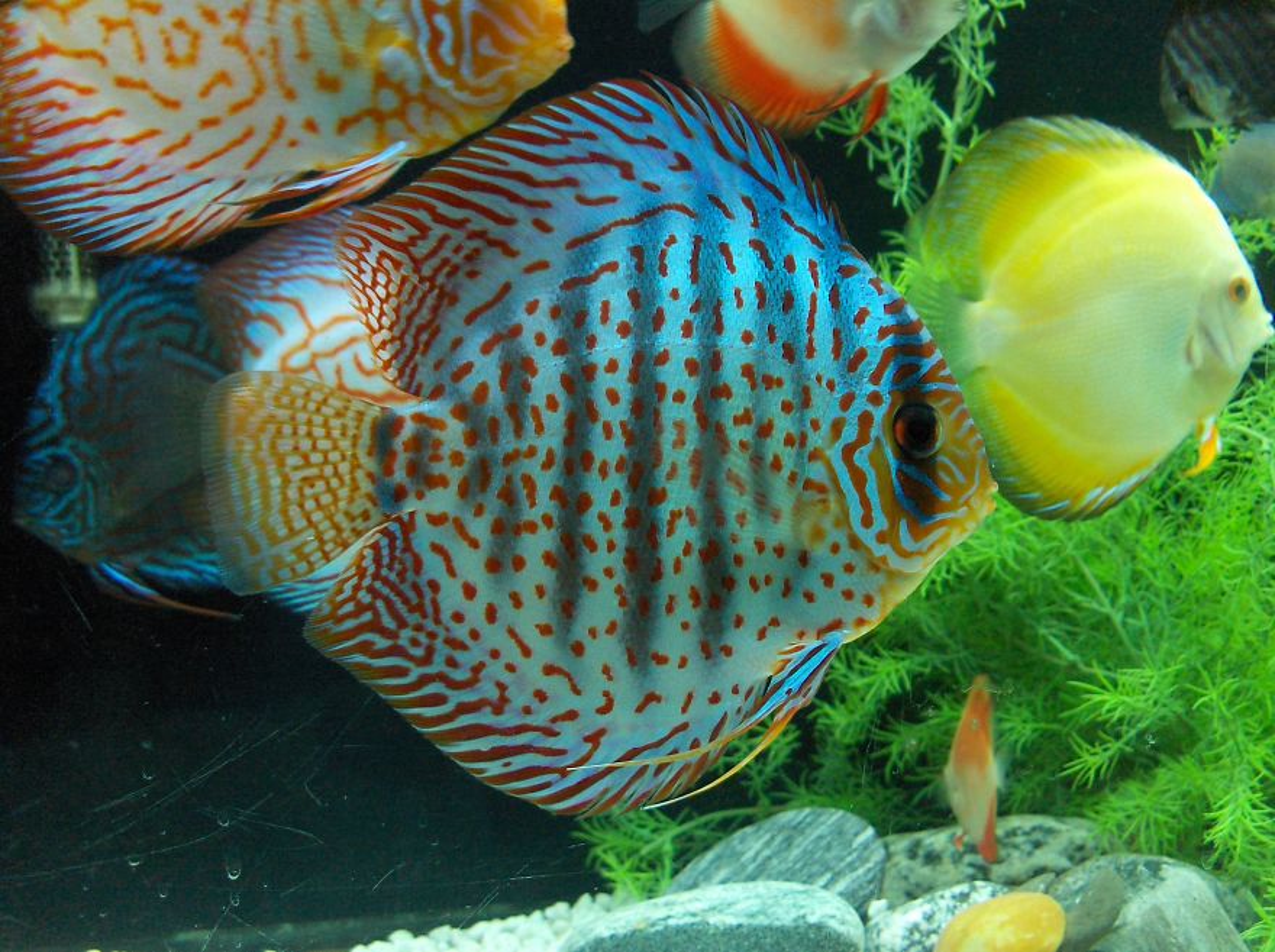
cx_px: 638
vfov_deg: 49.6
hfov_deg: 63.5
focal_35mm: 28
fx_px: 1030
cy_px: 476
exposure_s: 1/15.4
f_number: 2.8
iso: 200
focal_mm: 5.8
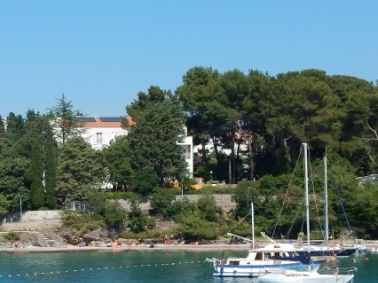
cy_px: 240
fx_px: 1255
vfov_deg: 12.8
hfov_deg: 16.7
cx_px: -9
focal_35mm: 115
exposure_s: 1/400
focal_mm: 7.7
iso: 125
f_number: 7.1
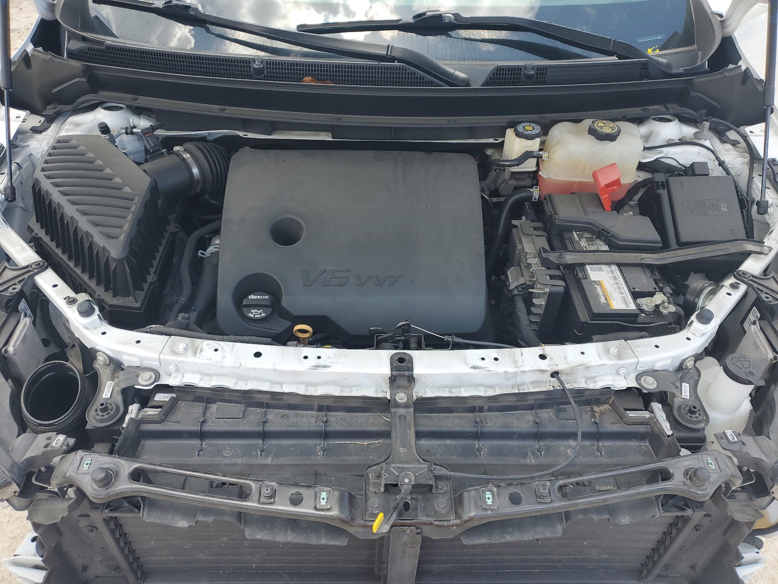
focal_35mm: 26
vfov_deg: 53.1
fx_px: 584
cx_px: 389
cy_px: 292
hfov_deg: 67.3
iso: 50
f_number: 1.5
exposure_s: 1/667
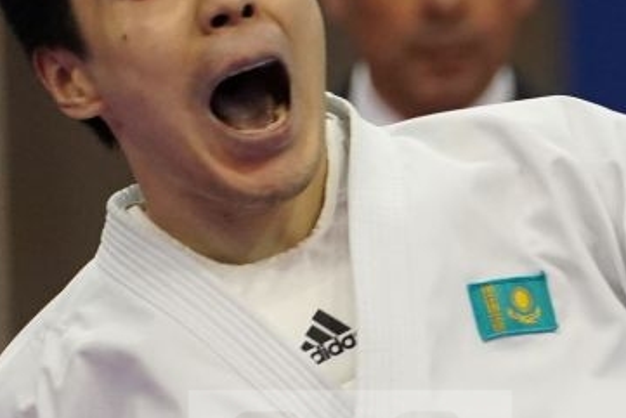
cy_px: 548
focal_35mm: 902
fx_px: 15690
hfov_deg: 2.3
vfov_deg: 1.5
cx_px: 938
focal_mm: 181
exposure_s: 1/1000
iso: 3200
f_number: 2.8
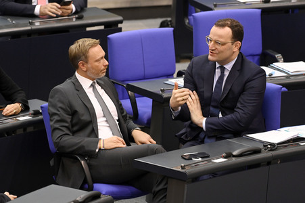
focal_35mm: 340
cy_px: 102
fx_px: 2878
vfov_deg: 4.0
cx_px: 152
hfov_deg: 6.1
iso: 6400
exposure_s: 1/200
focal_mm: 340
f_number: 5.6
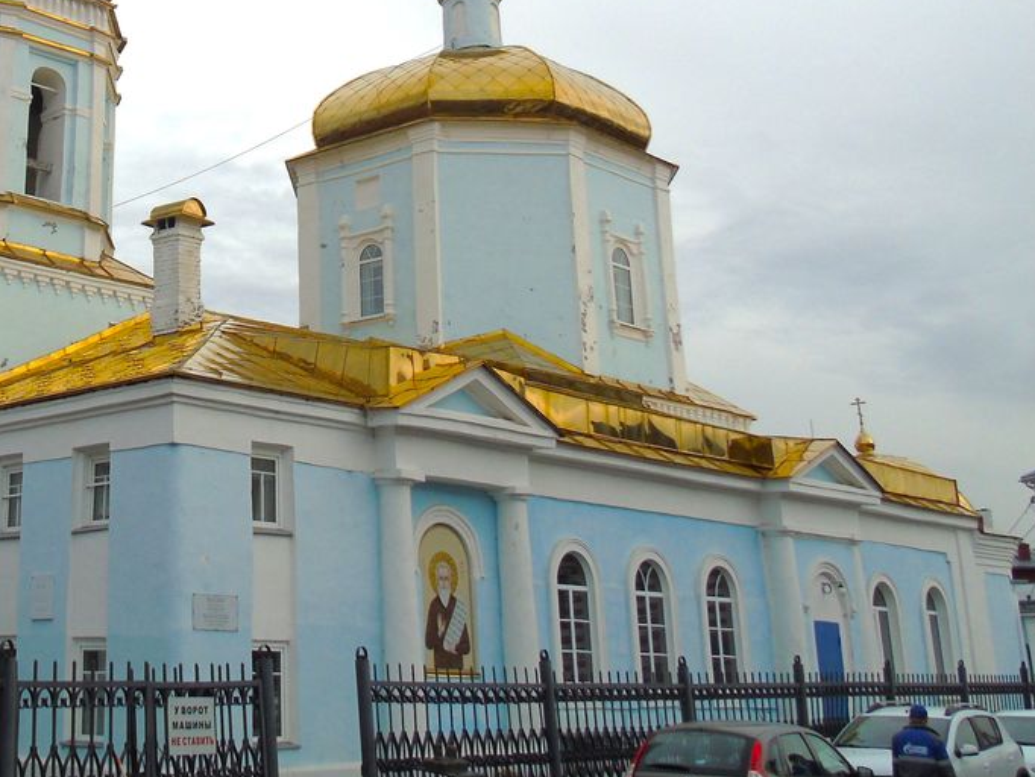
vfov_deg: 27.9
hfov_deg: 35.6
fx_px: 1525
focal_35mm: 51
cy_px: 131
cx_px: 132
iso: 80
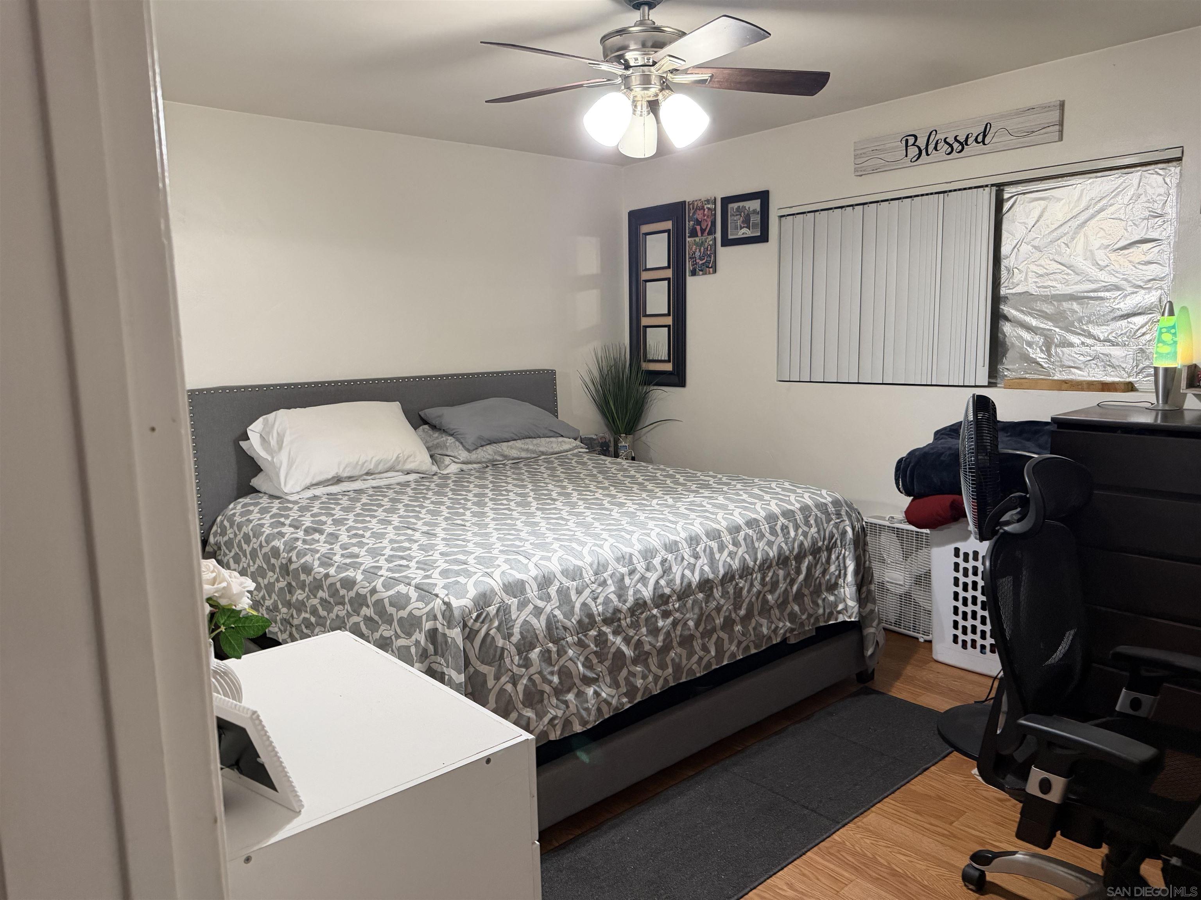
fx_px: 833
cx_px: 600
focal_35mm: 24
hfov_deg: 71.6
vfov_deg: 56.8
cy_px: 450
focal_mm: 6.76
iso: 500
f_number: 1.78
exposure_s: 1/60
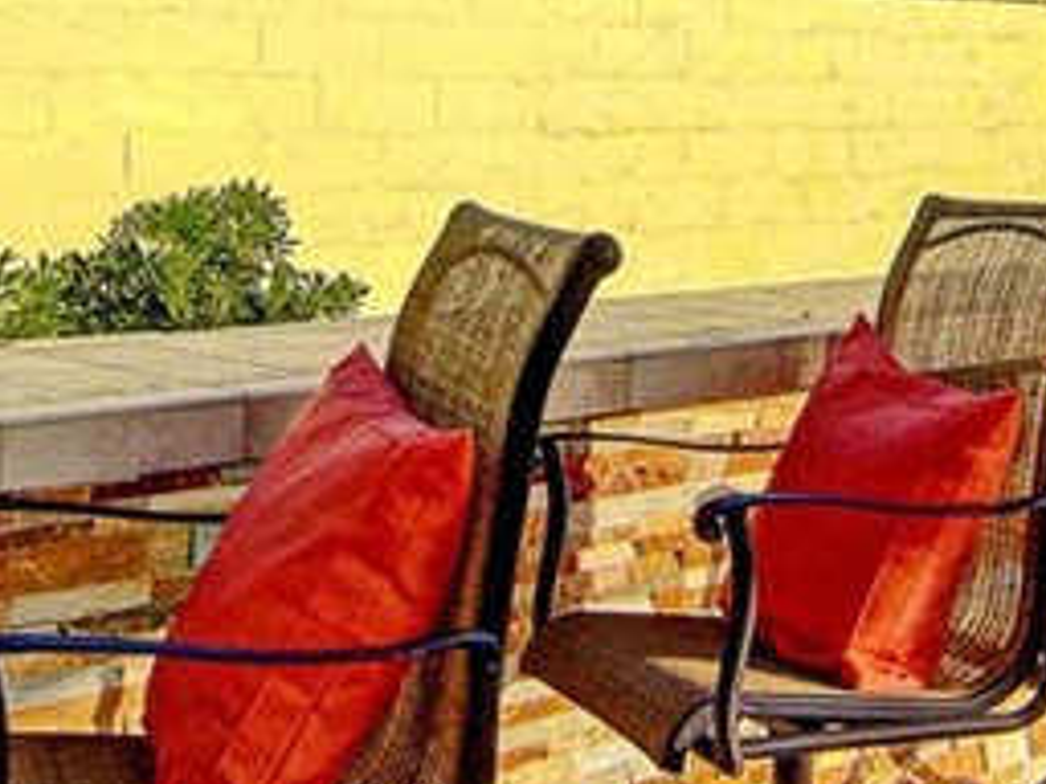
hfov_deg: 26.0
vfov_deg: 19.3
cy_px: 74
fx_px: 2264
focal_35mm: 75
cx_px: 580
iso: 1100
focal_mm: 13
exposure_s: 1/2000
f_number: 9.5
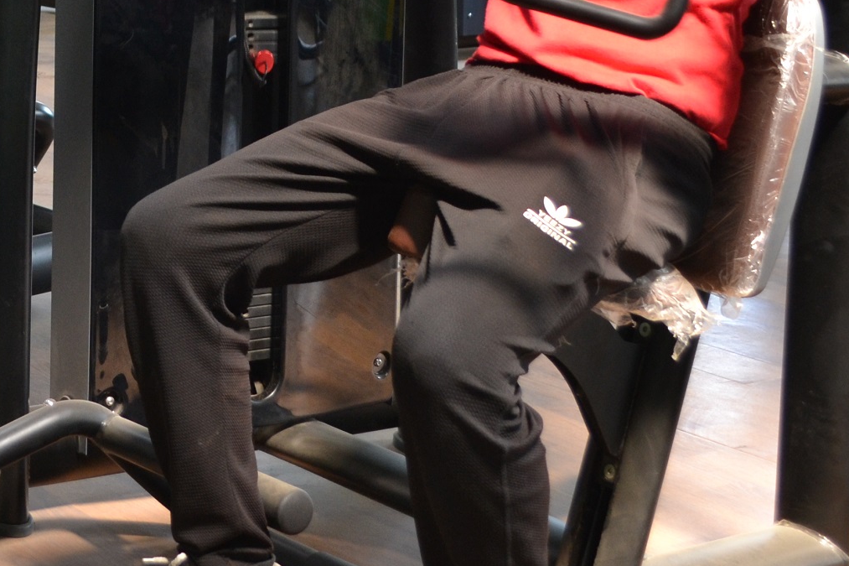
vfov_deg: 15.7
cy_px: -45
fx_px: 2004
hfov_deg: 22.8
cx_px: -36
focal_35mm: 85
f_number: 4
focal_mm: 22
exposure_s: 1/60
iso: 500
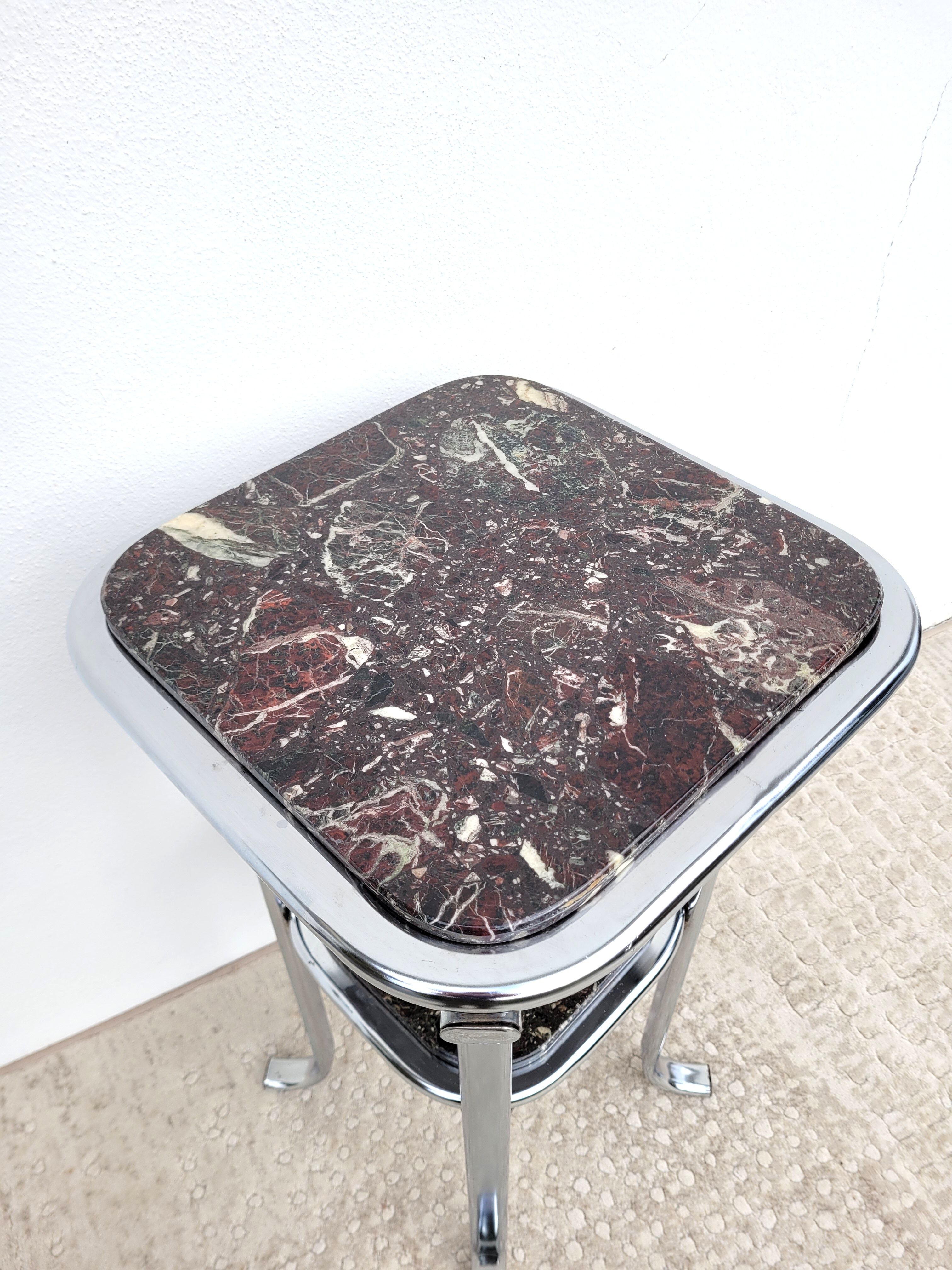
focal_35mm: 26
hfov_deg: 53.1
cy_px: 635
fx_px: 953
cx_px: 476
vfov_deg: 67.3
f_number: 1.8
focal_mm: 5.4
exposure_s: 1/1111
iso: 40
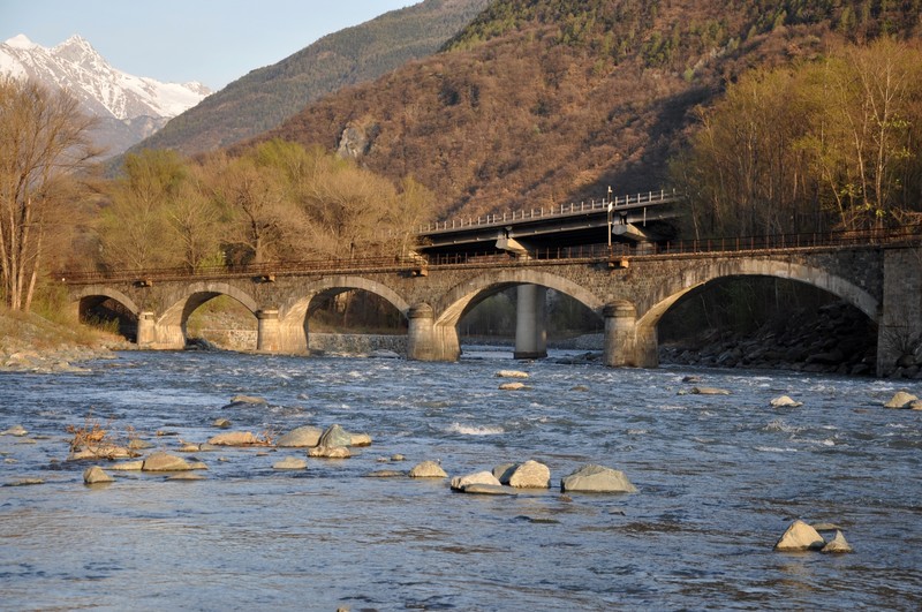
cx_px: 461
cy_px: 306
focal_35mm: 87
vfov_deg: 15.7
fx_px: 2225
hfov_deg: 23.4
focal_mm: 58
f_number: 5
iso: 200
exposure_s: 1/250
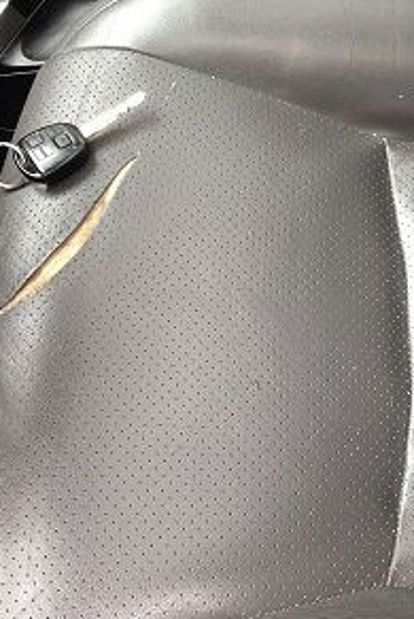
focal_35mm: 47
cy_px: 316
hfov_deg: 28.6
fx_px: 810
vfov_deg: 41.9
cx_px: 259
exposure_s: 1/20
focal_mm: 4.12
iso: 80
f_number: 2.4
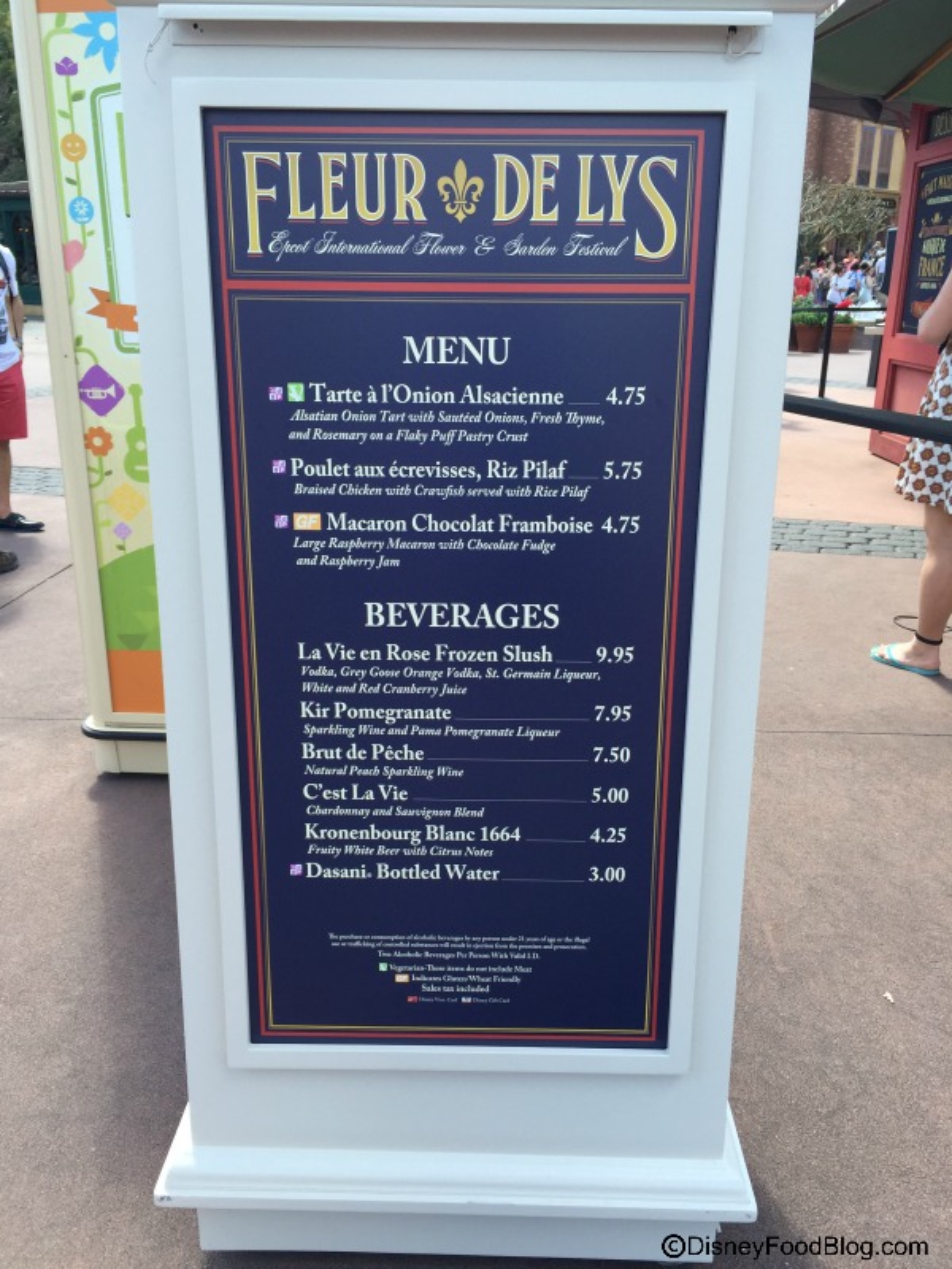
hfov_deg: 48.2
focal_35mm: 29
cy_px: 634
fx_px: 1063
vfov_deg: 61.7
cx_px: 476
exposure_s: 1/329
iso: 32
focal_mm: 4.15
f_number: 2.2
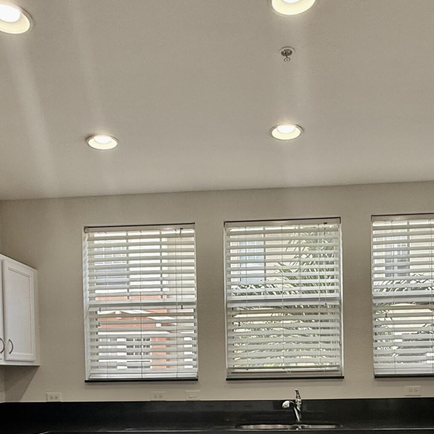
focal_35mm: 36
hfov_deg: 46.0
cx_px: 238
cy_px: 383
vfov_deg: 42.6
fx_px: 511
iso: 100
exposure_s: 1/120
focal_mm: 2.22
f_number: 2.2
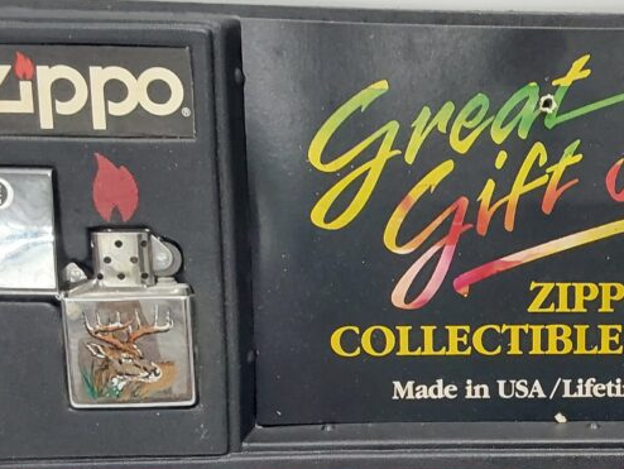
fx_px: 1046
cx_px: 503
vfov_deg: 25.0
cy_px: 343
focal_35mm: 58
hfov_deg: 32.3
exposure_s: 1/40
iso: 200
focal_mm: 2.91
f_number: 1.9
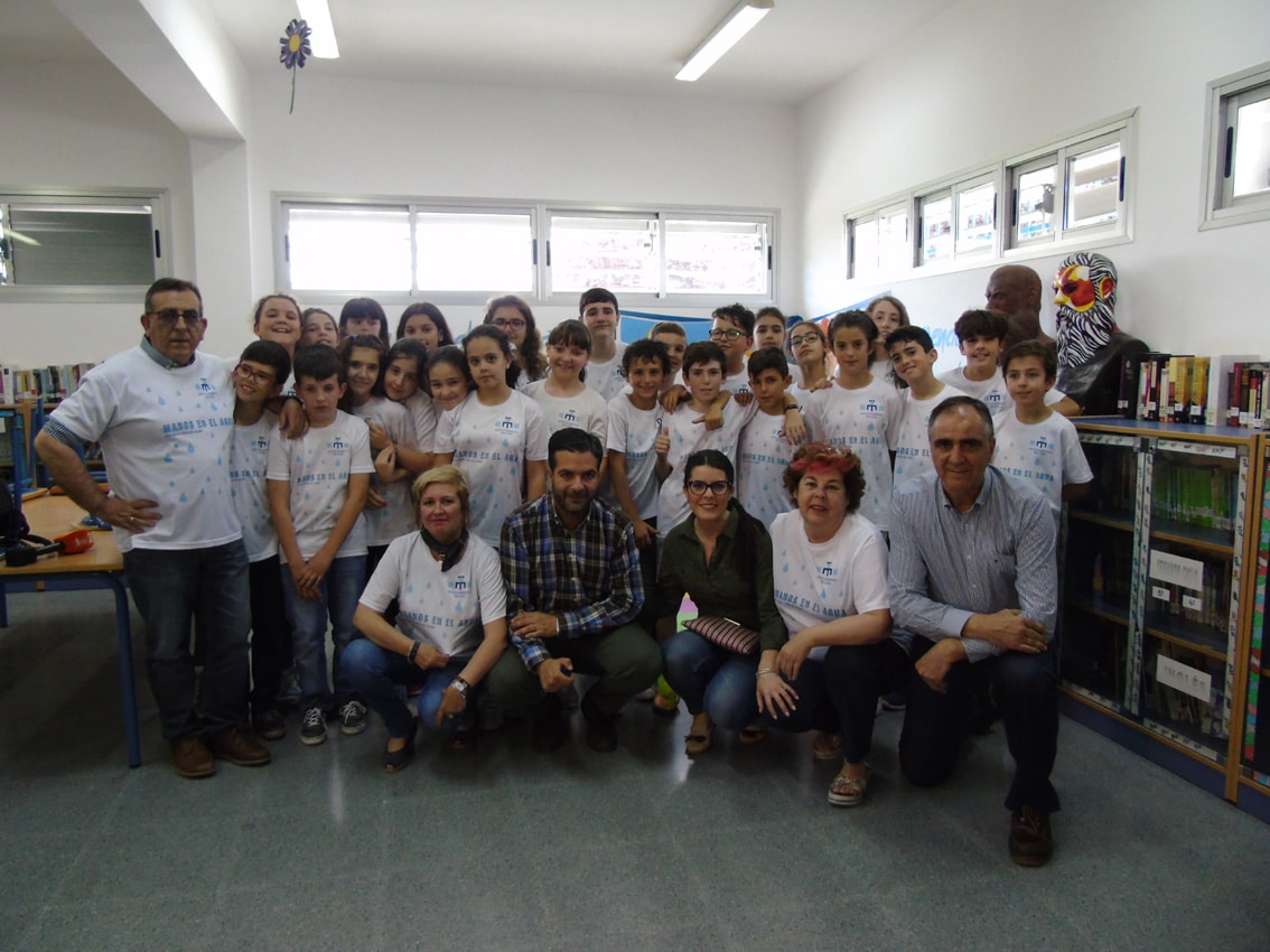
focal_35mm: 25
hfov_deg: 69.4
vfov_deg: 54.9
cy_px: 476
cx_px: 635
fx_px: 917
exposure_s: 1/30
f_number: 3.4
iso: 320
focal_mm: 4.4
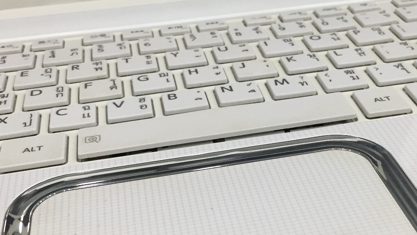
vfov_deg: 21.7
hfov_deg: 37.7
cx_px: 254
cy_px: 171
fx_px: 608
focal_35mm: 55
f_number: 2.2
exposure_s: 1/33
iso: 50
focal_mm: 4.15
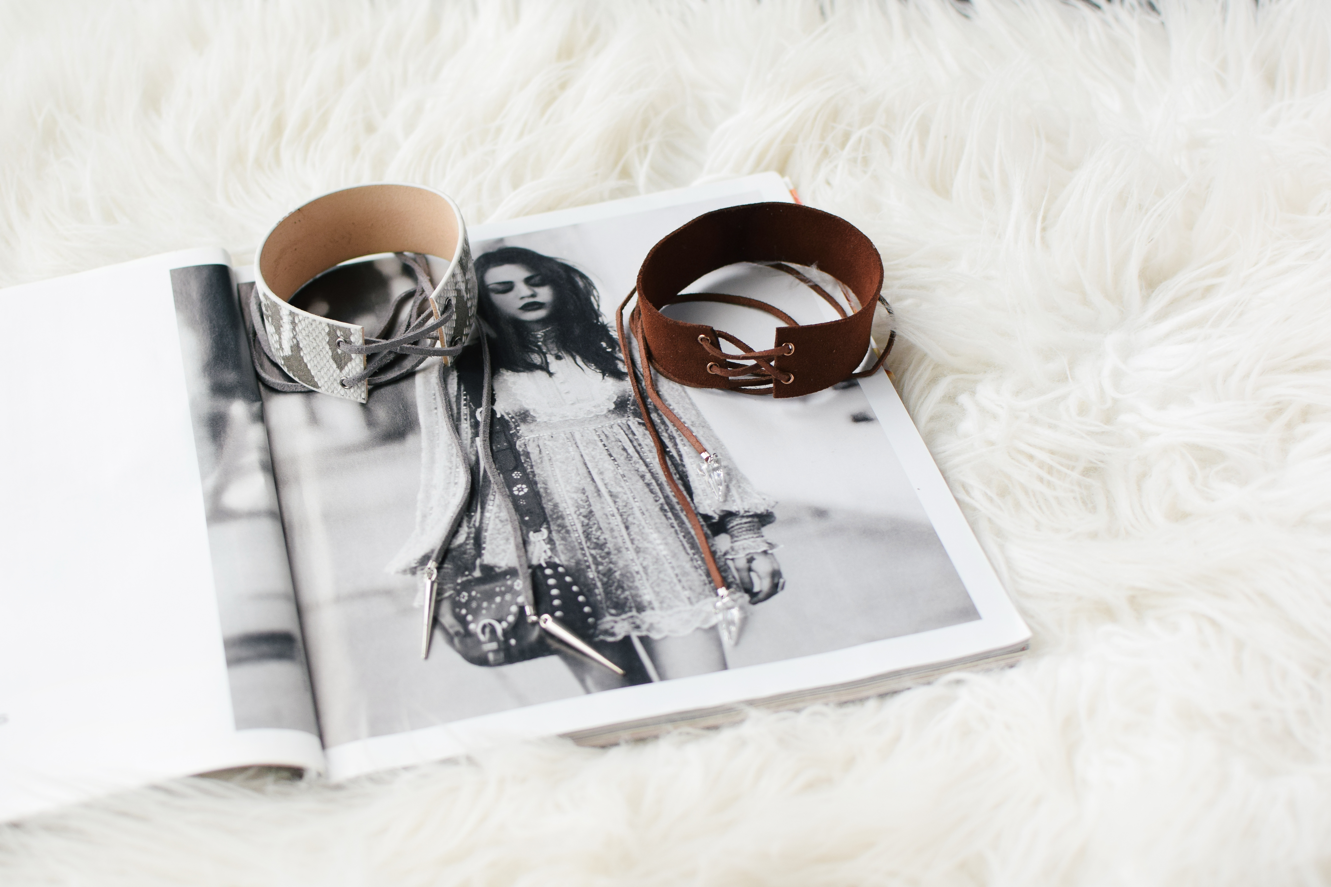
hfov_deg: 37.9
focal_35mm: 52
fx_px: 1941
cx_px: 666
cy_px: 444
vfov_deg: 25.8
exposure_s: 1/200
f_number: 2.8
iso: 640
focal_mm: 35
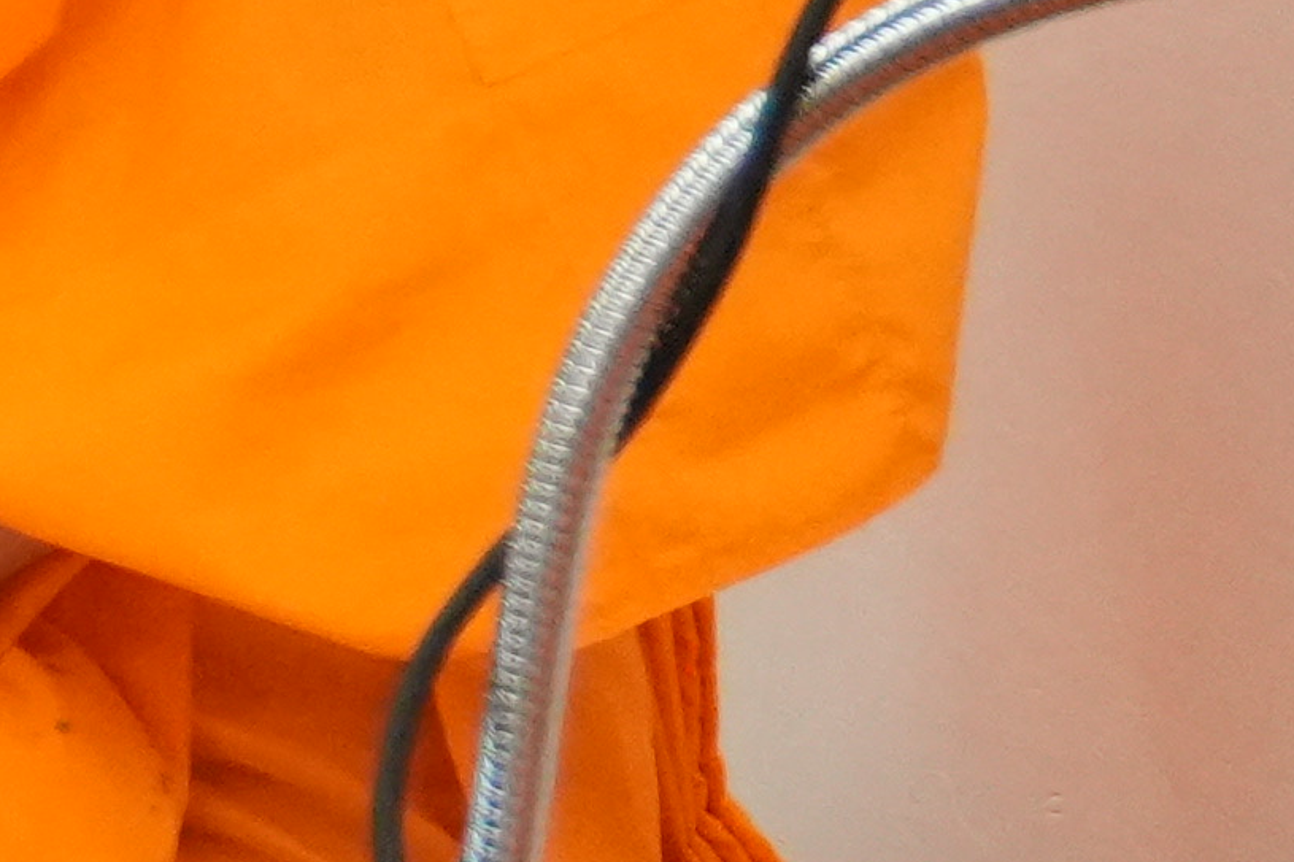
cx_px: -3610
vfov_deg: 7.1
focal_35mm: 194
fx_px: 6964
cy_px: 162
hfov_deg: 7.8
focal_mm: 17
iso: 2500
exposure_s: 1/100
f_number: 2.8
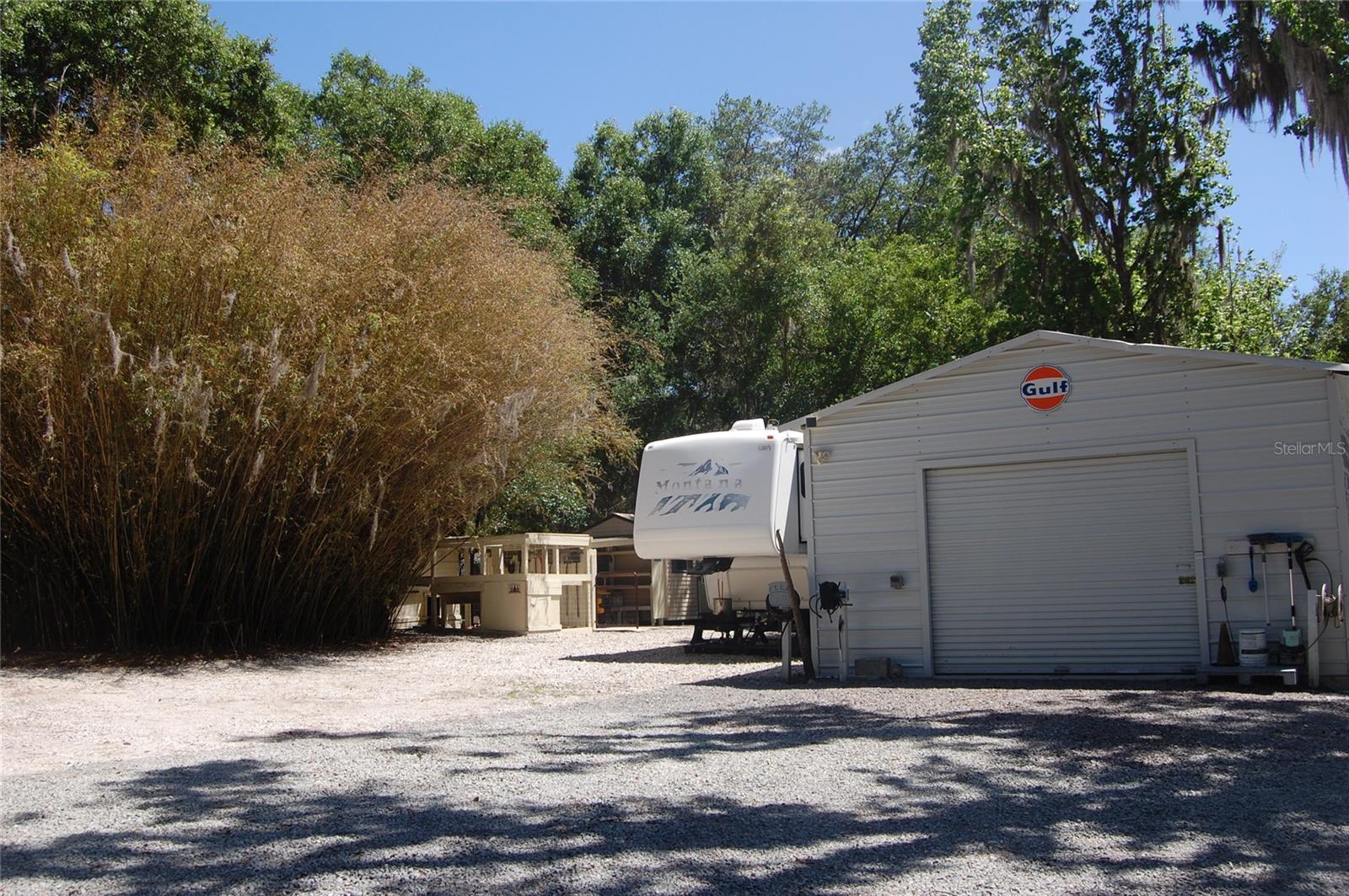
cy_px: 448
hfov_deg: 55.2
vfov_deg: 38.3
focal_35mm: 34
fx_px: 1291
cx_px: 674
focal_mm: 23
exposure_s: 1/250
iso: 200
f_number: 8
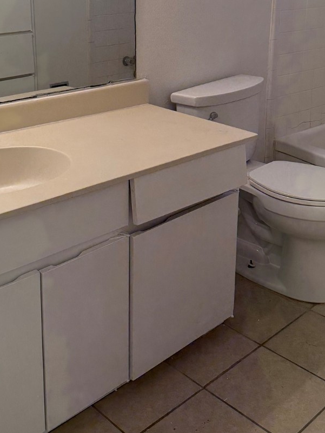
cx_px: 127
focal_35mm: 46
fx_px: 576
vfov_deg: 39.8
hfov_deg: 31.4
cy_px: 95
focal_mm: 6.76
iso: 200
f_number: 1.78
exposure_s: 1/120
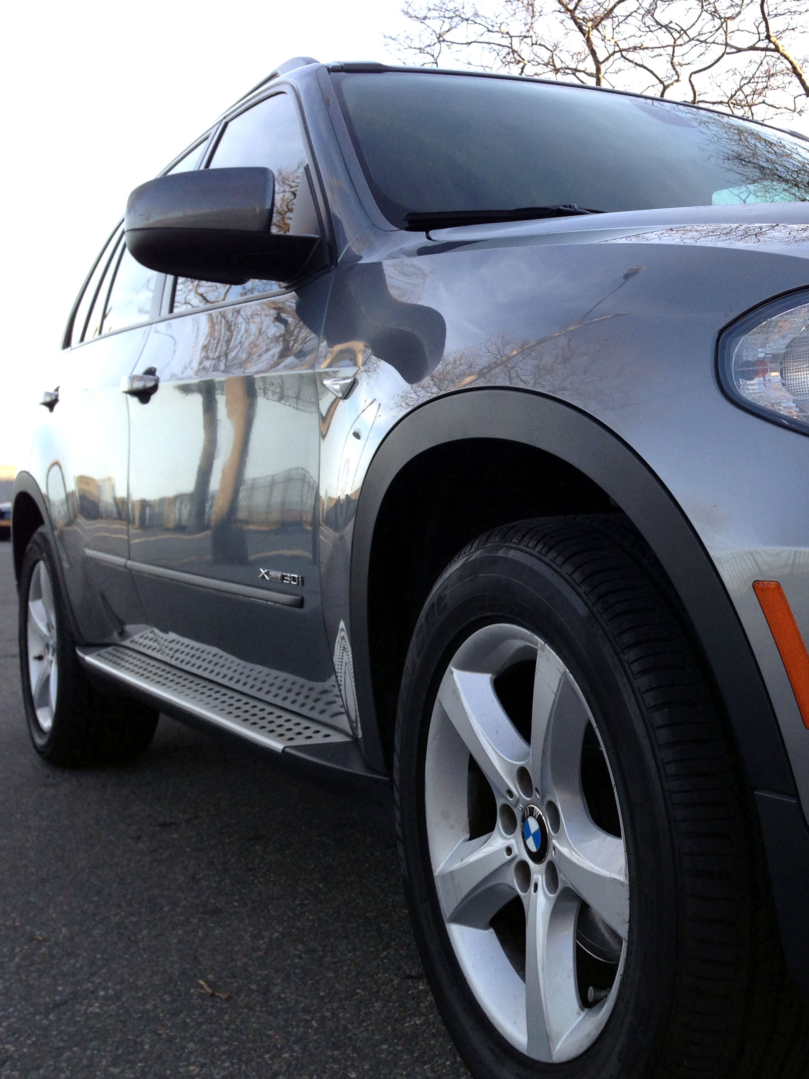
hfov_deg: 31.1
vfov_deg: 42.1
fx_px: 1402
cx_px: 689
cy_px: 549
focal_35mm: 45
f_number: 2.4
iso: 50
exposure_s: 1/296
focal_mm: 4.12
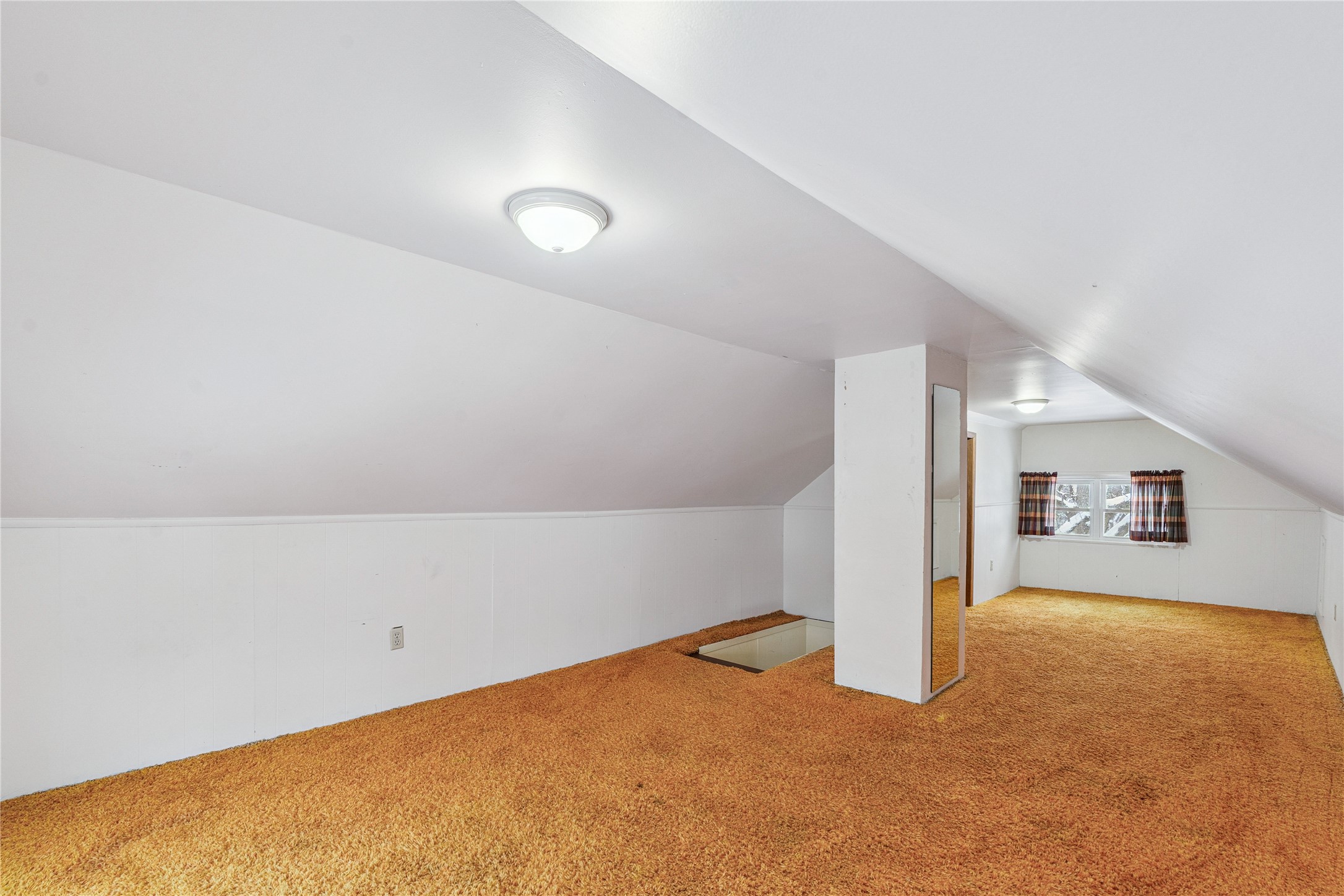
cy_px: 448
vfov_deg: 73.7
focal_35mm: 16
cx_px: 672
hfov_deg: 96.7
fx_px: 597
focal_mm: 16
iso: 400
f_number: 9
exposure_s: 1/10
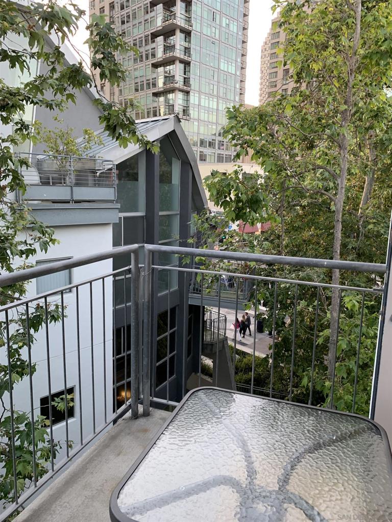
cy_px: 261
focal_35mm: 26
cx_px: 196
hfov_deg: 53.1
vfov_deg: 67.3
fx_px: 393
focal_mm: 4.25
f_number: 1.8
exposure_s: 1/60
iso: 100
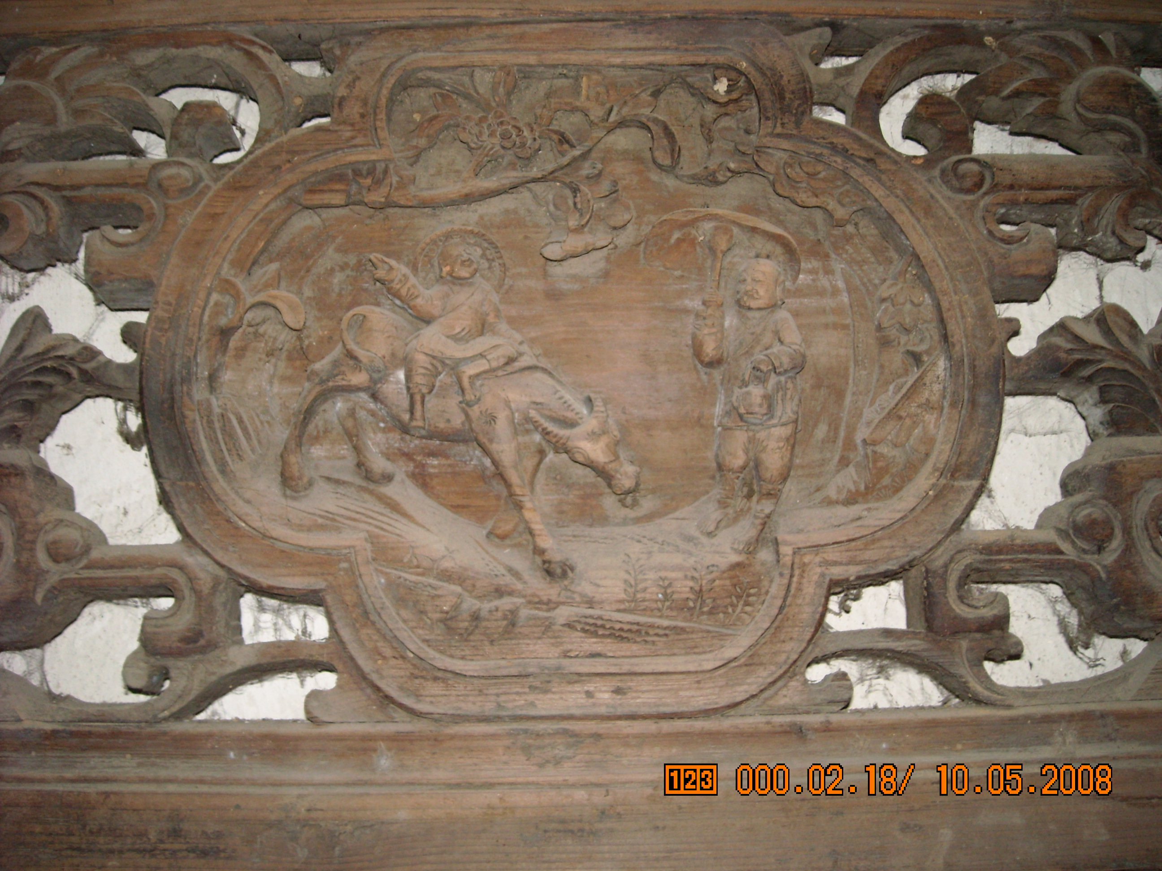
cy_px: 436
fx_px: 1175
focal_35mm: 35
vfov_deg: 40.7
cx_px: 581
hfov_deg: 52.6
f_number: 2.8
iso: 200
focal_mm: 5.7
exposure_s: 1/60
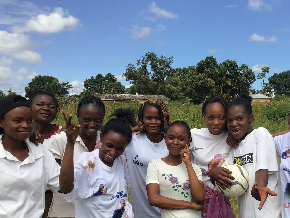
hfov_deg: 39.1
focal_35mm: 48
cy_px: 162
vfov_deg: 29.8
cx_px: 200
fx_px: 402
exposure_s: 1/1431
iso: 25
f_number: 2.4
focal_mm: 3.3
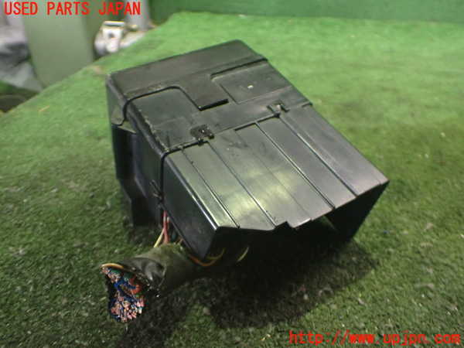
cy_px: 174
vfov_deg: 46.8
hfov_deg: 60.0
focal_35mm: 30
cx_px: 232
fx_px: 402
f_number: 2.3
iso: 1000
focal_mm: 5.4
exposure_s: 1/30
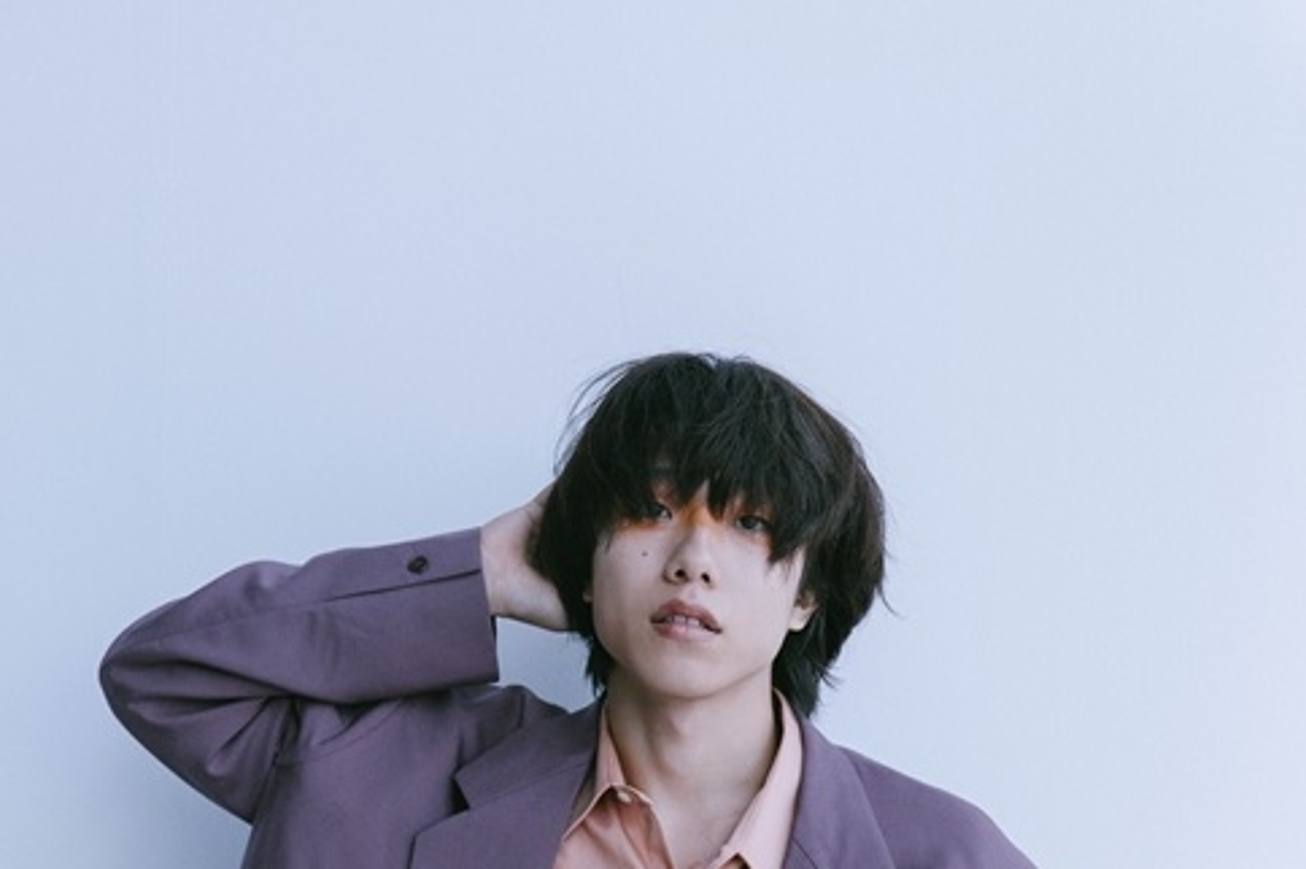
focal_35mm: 50
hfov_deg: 39.6
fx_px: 1813
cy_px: 478
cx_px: 580
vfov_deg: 26.9
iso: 400
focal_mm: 44
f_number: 5.6
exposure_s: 1/160
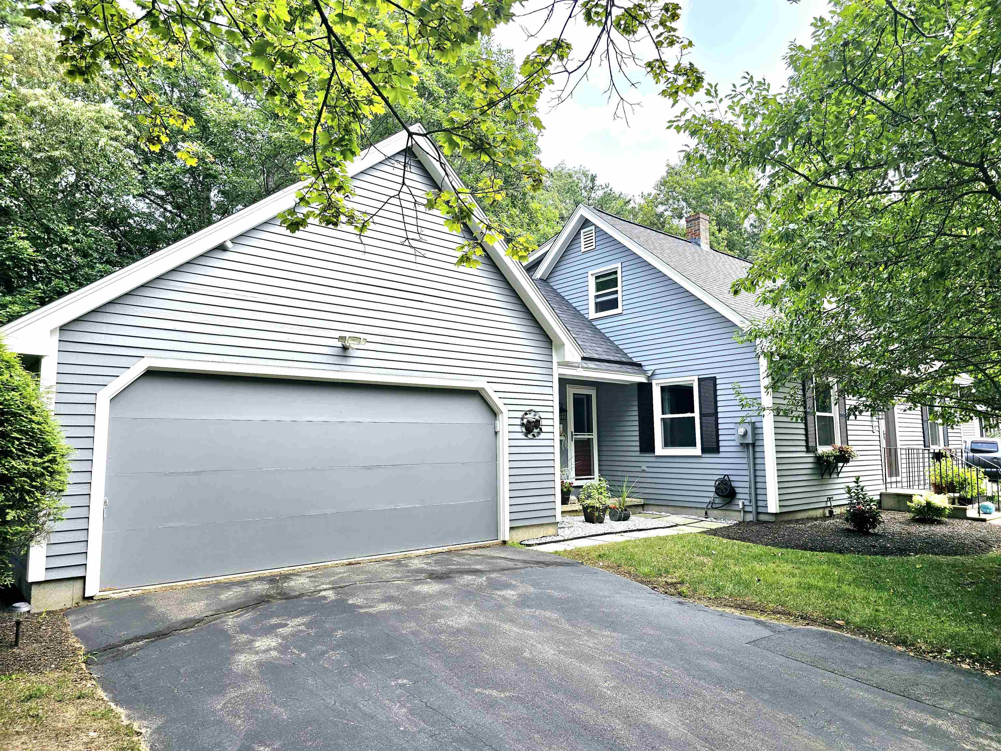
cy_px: 376
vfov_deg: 58.9
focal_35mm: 23
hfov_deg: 73.9
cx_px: 500
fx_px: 665
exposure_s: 1/323
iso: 10
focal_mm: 6.3
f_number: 1.7
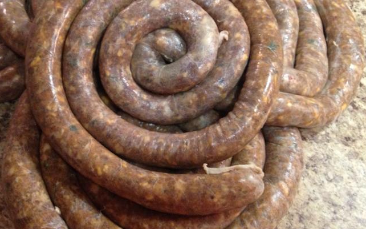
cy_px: 92
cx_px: 144
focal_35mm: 52
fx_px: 519
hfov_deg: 38.7
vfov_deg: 24.8
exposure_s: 1/20
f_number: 2.4
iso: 320
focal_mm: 4.28
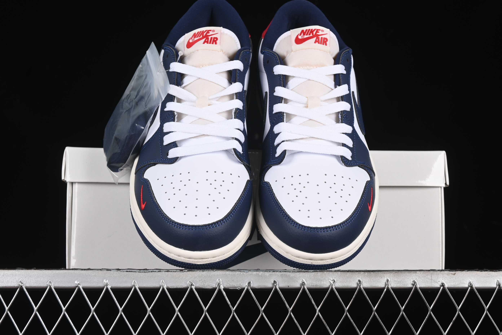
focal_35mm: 75
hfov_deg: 27.0
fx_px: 1046
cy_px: 168
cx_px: 251
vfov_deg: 18.2
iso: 160
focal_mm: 50
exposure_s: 1/80
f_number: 8
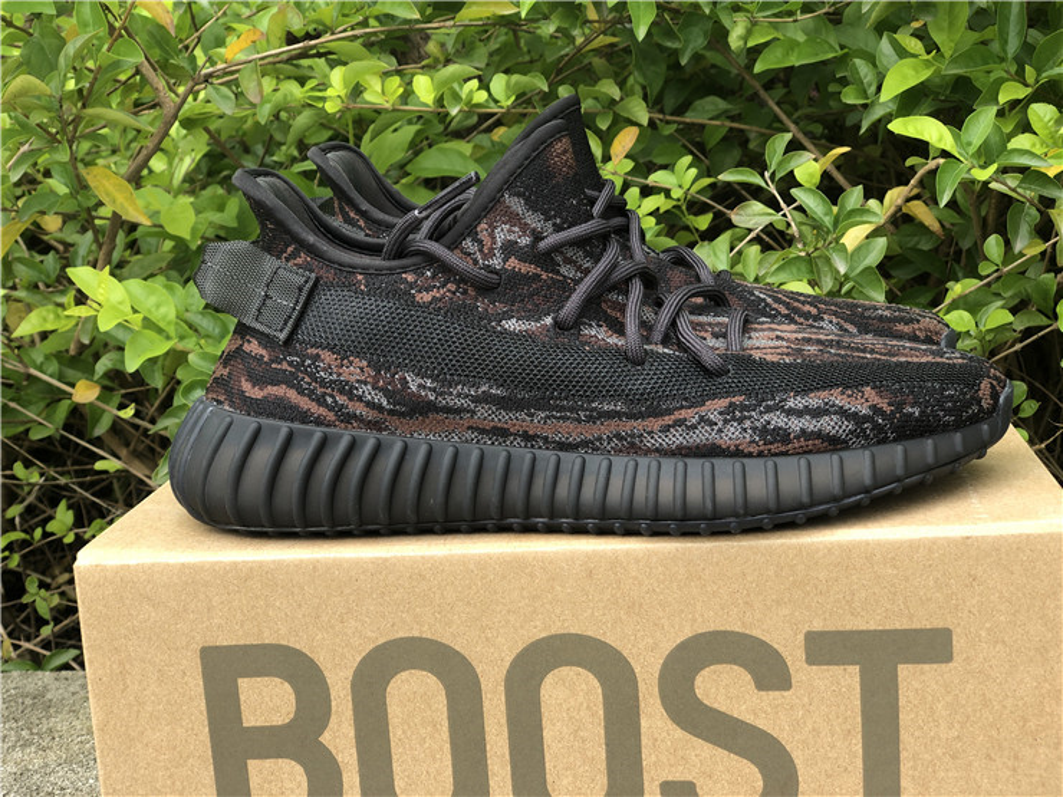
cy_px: 398
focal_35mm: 52
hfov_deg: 36.8
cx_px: 532
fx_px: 1597
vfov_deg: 28.0
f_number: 2.4
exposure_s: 1/120
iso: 16
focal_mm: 6
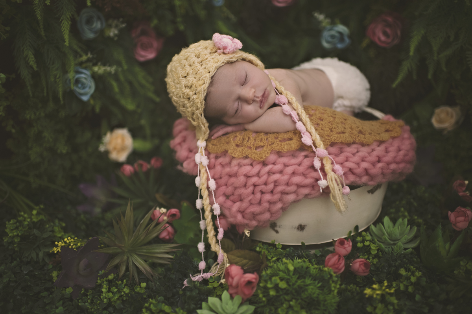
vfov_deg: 37.8
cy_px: 157
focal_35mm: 35
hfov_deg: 54.5
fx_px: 459
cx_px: 236
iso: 200
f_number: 1.4
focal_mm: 35
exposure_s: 1/200
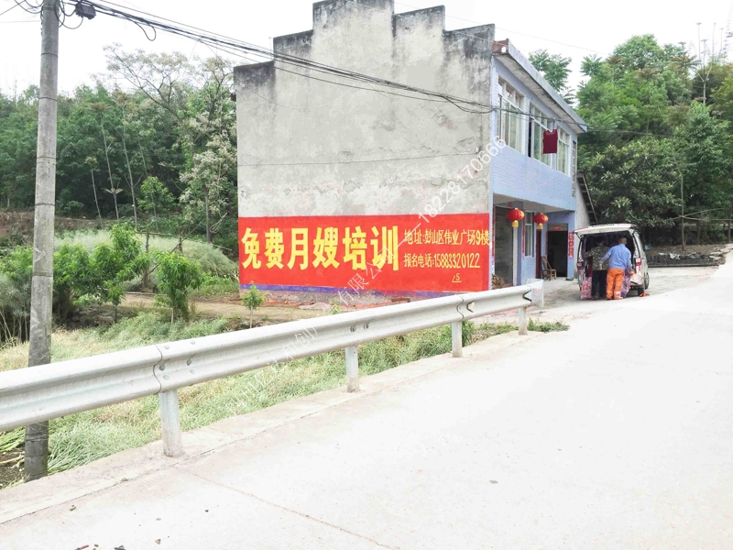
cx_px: 366
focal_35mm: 29
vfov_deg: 48.2
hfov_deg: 61.7
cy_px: 275
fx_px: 614
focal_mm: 4.15
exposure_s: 1/964
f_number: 2.2
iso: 32
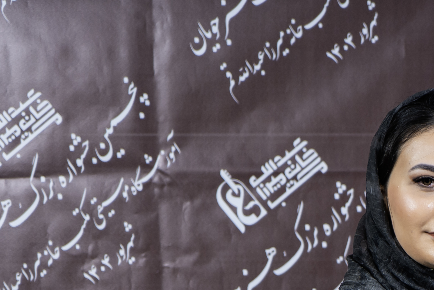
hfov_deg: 9.4
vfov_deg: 6.3
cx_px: 604
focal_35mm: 215
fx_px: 2592
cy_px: 447
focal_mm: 69
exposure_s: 1/125
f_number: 4
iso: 320
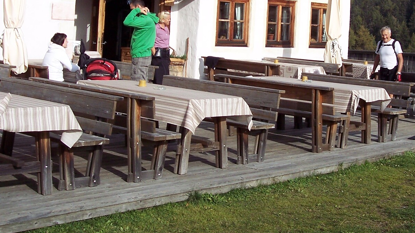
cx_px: 263
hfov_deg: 30.8
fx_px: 748
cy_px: 4
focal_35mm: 68
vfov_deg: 17.4
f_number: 4
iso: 100
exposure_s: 1/750
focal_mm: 8
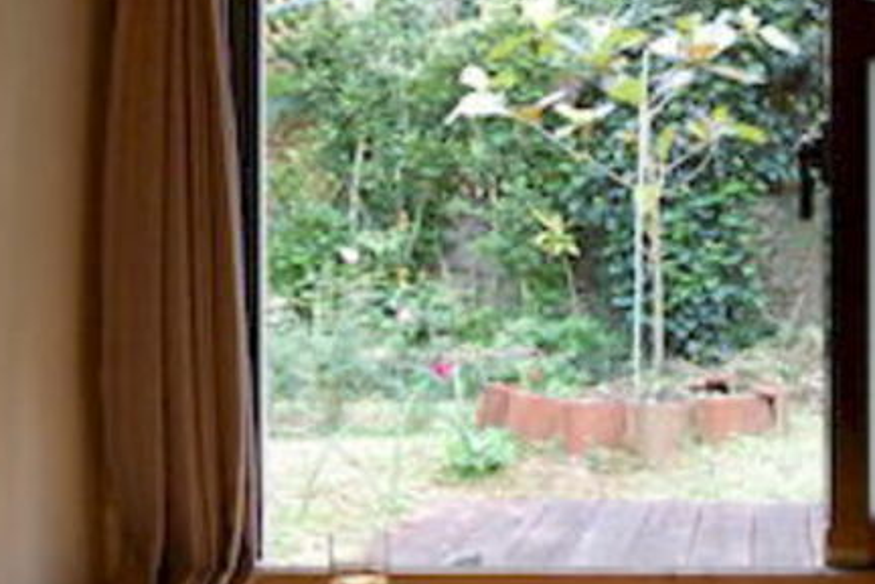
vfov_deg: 19.4
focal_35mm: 70
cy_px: 247
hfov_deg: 28.4
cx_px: 672
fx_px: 1701
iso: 800
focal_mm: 28
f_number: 14
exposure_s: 1/13
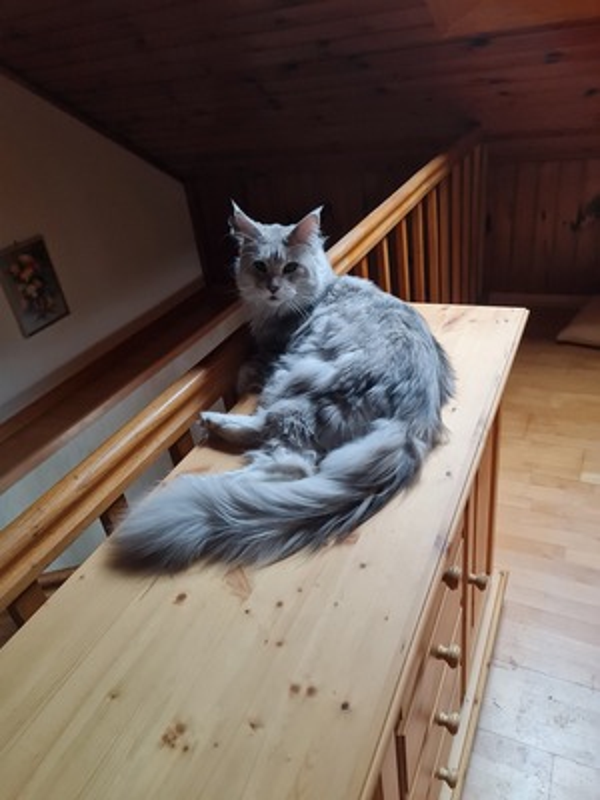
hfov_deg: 54.9
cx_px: 300
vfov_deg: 69.4
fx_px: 578
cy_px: 400
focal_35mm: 25
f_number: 1.8
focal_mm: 7
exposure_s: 1/50
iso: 500
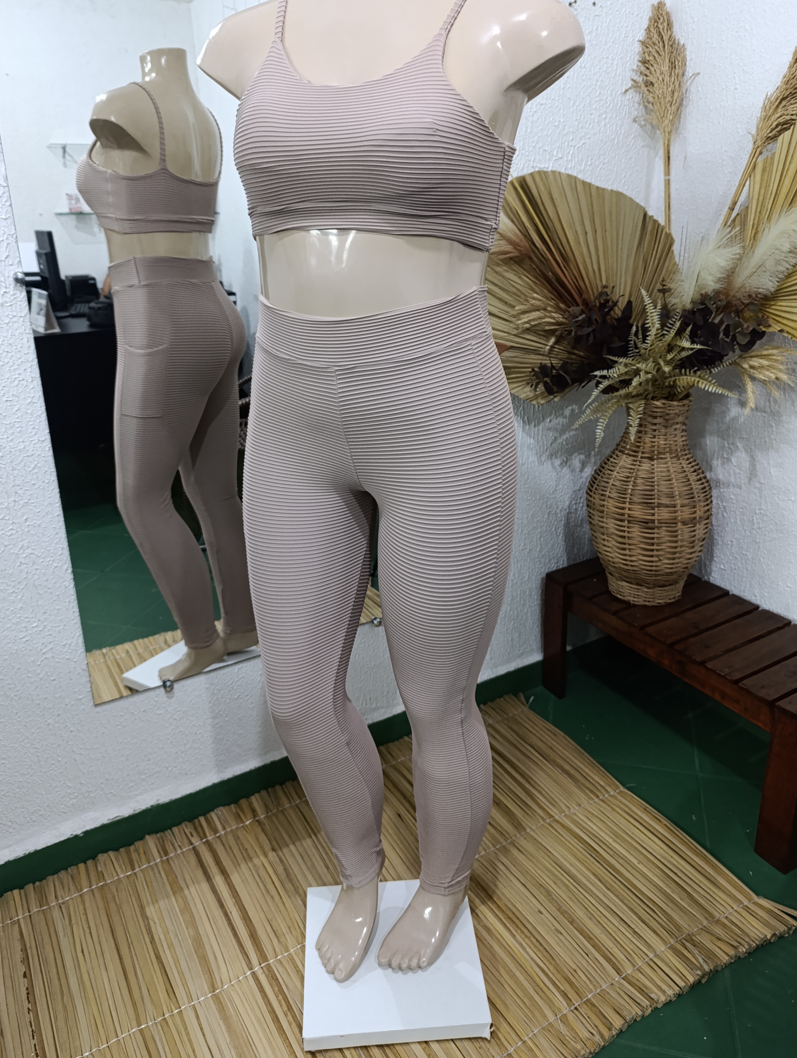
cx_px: 390
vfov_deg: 67.0
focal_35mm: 26
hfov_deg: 53.2
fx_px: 796
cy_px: 474
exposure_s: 1/40
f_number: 1.6
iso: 1250
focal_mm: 6.14
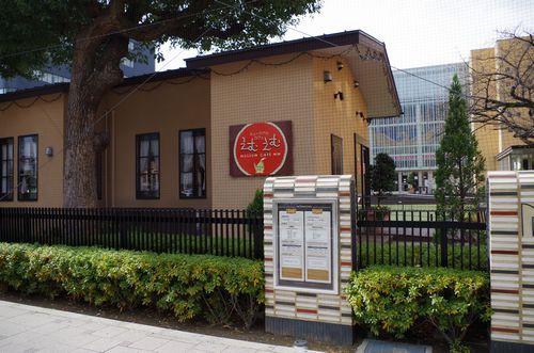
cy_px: 176
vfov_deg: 47.7
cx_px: 267
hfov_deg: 67.5
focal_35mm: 27
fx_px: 400
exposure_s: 1/250
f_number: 5.6
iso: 200
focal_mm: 18
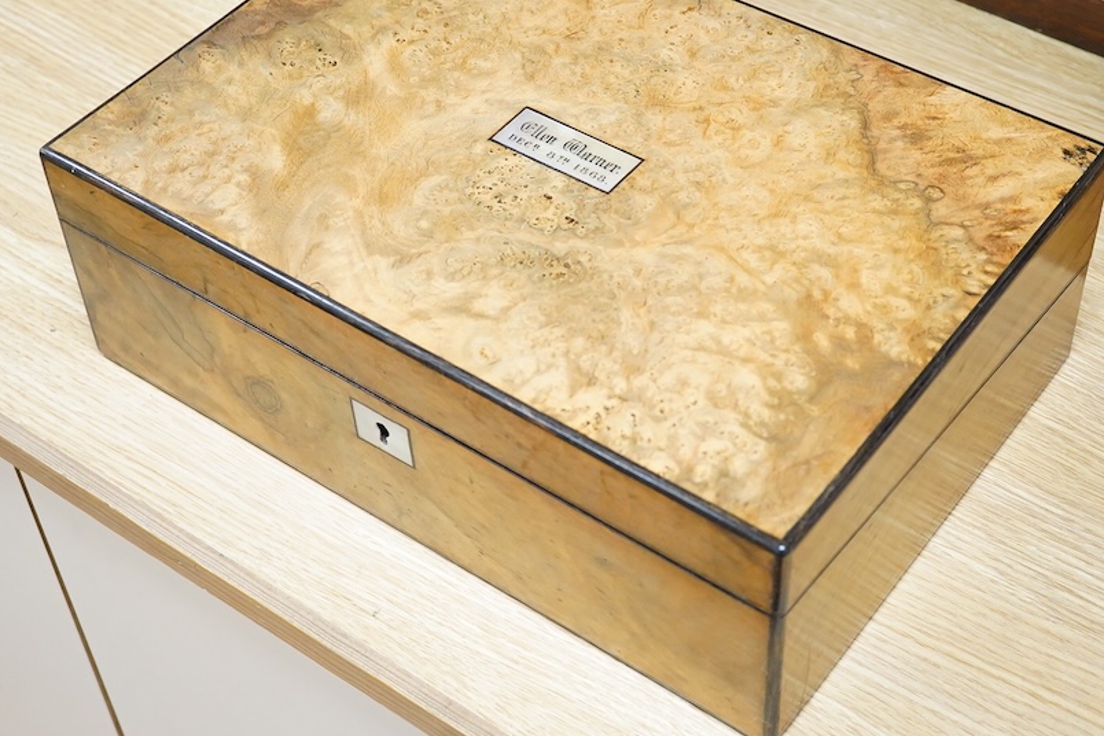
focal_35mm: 63
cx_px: 593
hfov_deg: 31.9
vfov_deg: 21.5
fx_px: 1932
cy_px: 283
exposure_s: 1/160
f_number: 5.6
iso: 2500
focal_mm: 30
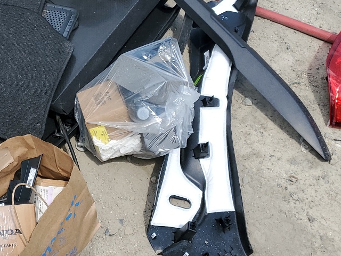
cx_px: 62
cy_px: 91
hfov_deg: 29.1
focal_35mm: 65
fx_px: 640
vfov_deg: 22.5
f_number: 1.5
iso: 50
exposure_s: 1/2500
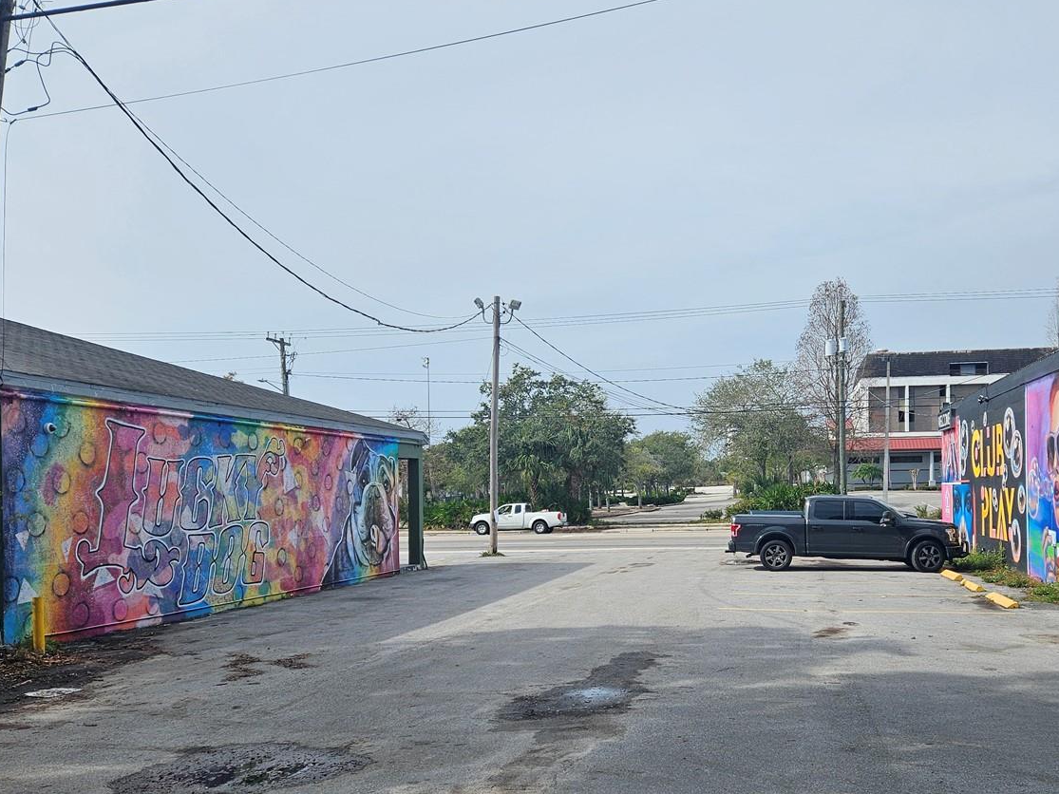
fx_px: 1009
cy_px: 483
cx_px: 643
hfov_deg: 54.9
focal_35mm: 33
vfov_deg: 42.7
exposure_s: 1/2503
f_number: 1.8
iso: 25
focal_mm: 5.4
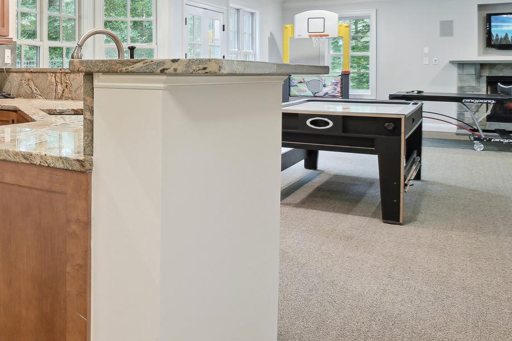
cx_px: -20
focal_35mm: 36
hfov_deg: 43.9
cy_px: 85
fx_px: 512
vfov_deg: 36.0
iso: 400
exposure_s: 1/5
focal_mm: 16
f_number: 8
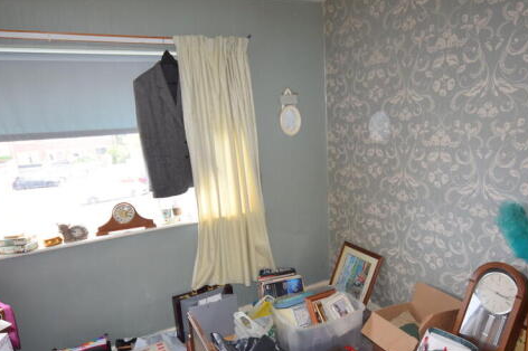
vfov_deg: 50.8
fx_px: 366
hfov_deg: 71.5
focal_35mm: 25
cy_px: 215
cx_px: 263
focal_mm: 12
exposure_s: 1/125
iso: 800
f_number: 5.6
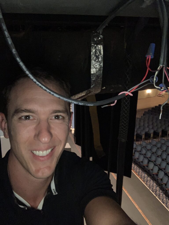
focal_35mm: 32
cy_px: 112
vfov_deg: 56.8
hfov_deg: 44.2
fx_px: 208
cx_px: 84
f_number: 2.2
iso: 320
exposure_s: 1/16
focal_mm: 2.87
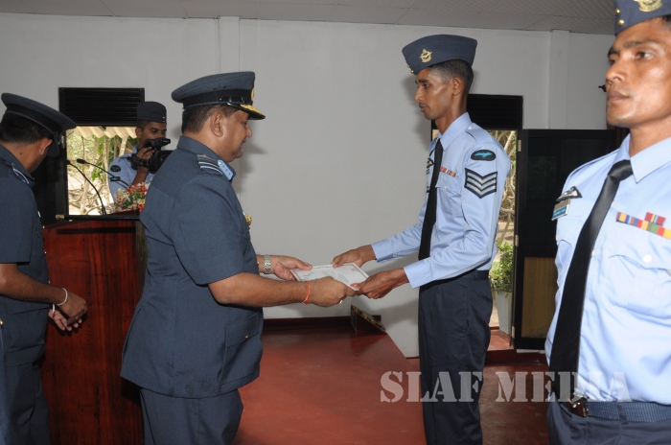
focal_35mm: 32
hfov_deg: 59.6
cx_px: 336
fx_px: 586
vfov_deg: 41.6
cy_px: 222
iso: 640
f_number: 6.3
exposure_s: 1/80
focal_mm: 21
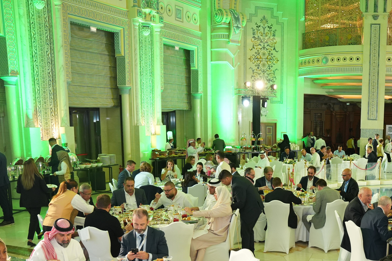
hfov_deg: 41.5
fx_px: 501
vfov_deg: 27.9
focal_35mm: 46
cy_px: 245
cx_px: 294
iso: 1250
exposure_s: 1/160
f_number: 3.2
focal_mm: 24
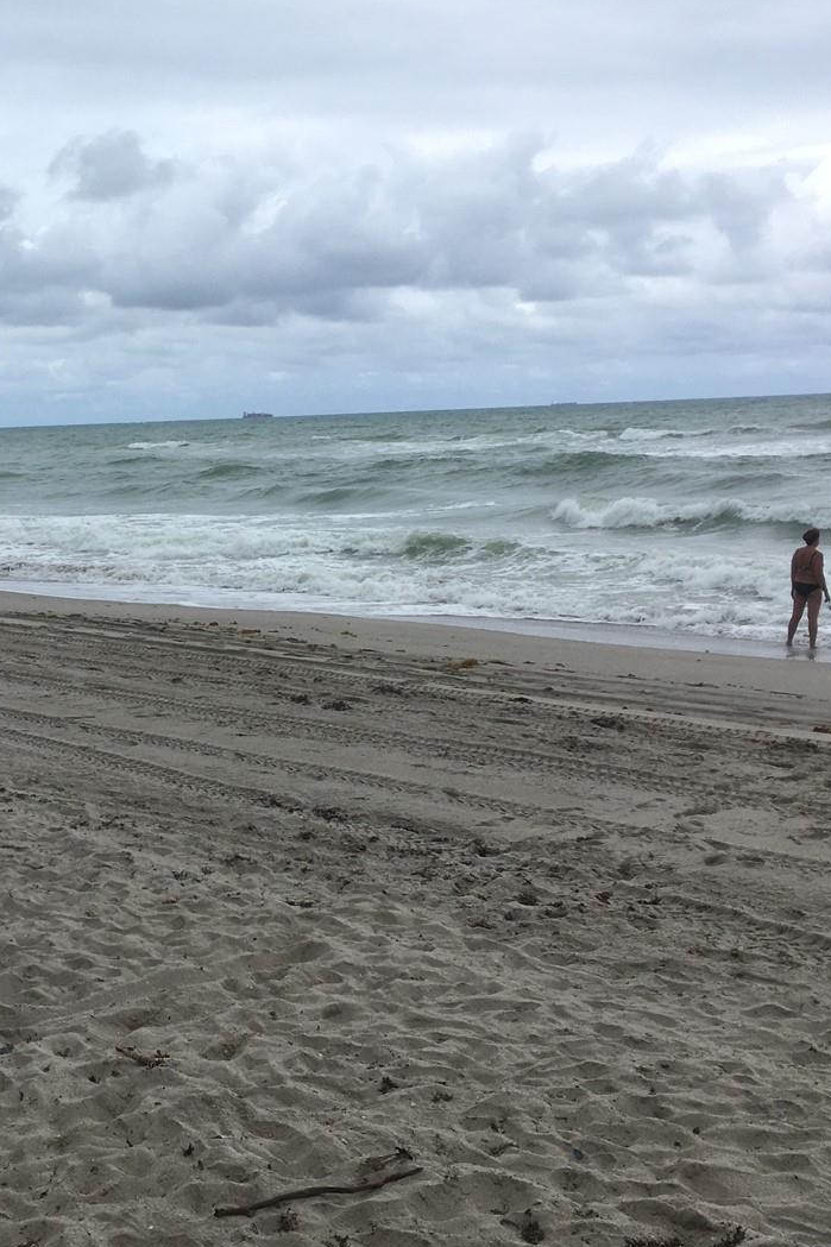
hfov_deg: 28.1
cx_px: 86
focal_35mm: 46
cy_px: 594
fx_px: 1593
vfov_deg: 42.7
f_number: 2.2
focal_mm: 4.15
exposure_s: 1/2024
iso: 25
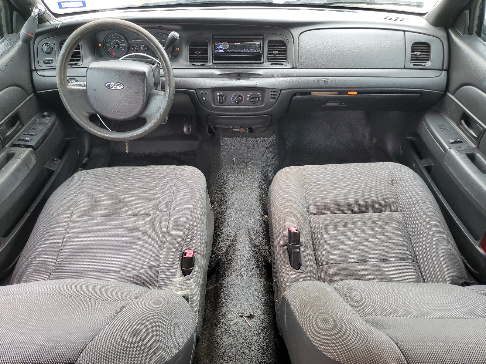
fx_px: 365
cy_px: 182
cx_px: 243
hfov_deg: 67.3
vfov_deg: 53.1
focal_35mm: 26
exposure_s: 1/120
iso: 71
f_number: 1.5
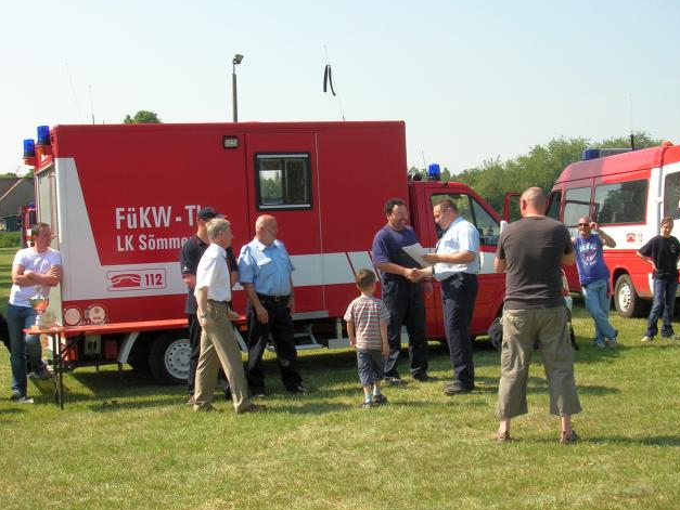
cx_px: 346
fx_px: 1081
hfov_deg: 34.9
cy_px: 256
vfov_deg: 26.6
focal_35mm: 55
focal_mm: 9
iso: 50
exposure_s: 1/166
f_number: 5.7
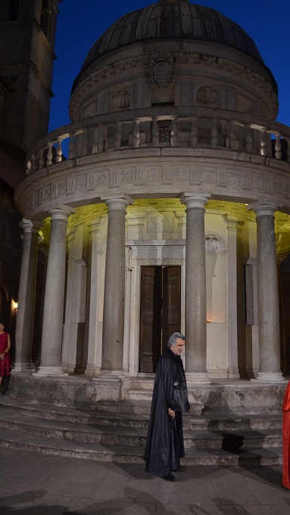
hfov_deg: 40.2
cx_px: 150
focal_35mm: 29
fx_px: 396
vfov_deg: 66.1
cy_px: 261
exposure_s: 1/30
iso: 800
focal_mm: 18
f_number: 4
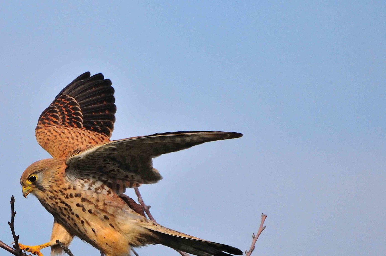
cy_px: 158
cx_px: 103
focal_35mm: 1391
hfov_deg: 1.5
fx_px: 14894
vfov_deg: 1.0
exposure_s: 1/3200
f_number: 6.3
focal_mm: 600
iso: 800
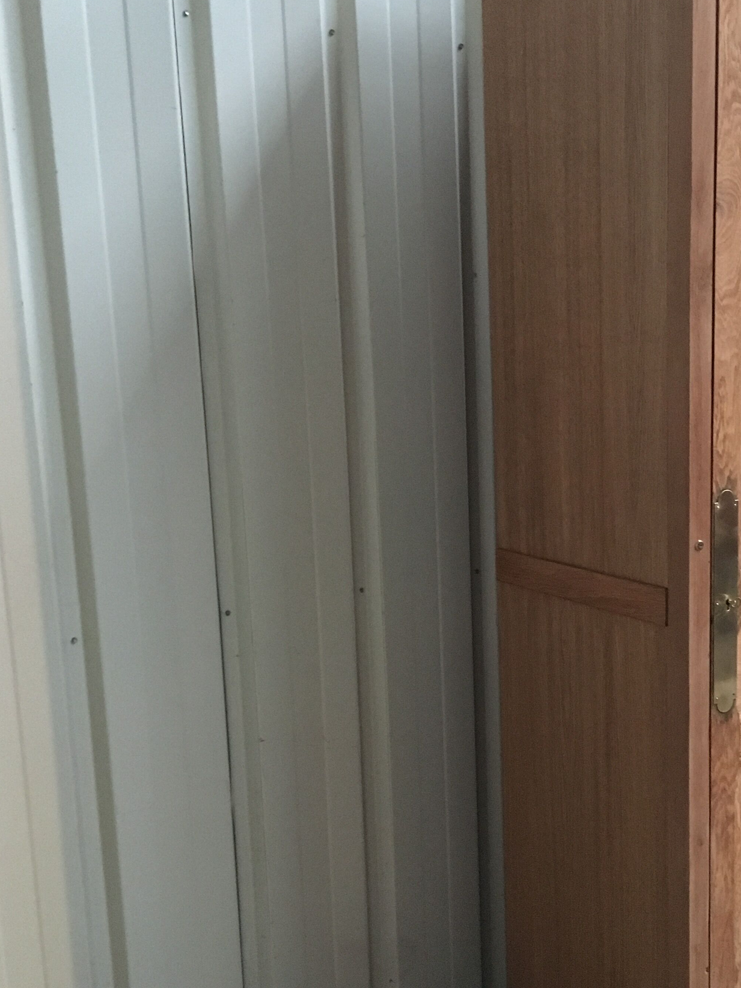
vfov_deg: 42.9
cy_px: 554
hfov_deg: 32.5
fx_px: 1256
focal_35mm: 44
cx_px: 519
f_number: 2.2
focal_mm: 4.15
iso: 320
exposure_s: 1/17
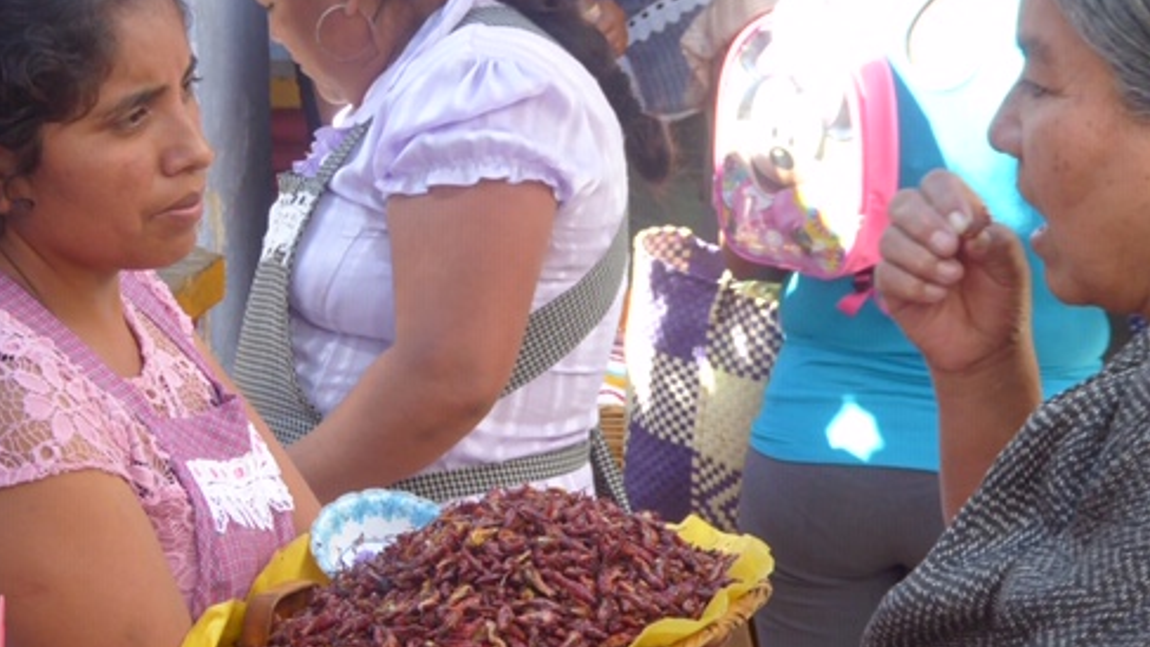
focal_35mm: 113
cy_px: 479
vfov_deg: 10.7
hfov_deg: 18.9
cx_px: 472
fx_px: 3446
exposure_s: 1/125
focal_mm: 13.2
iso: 250
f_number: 4.6
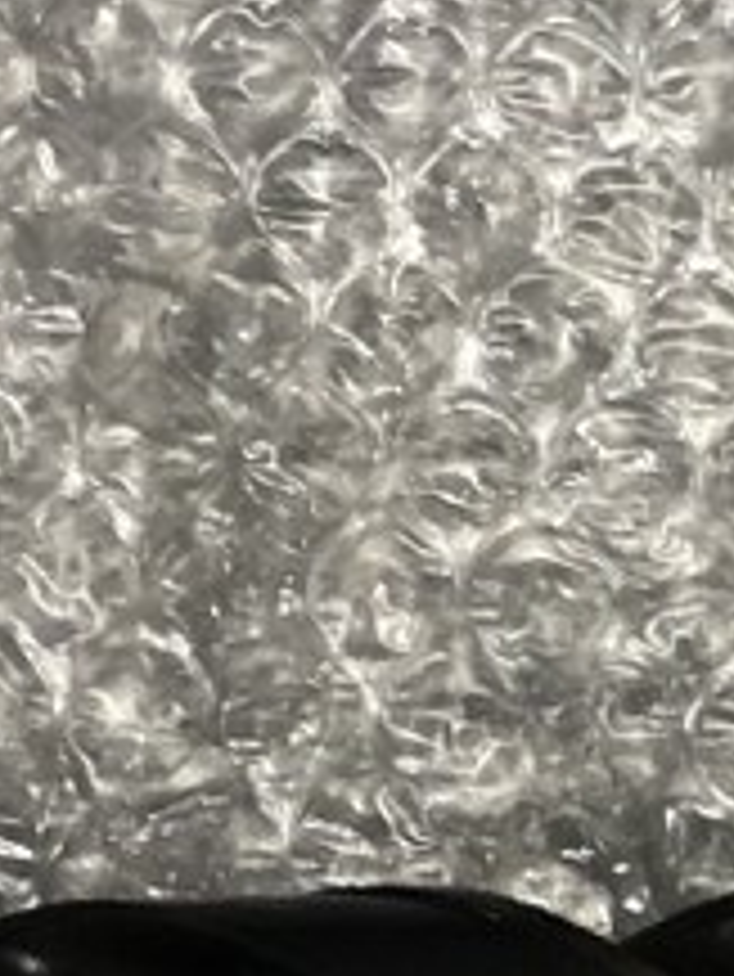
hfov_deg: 8.8
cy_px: 837
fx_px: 4660
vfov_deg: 11.9
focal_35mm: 165
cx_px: 1027
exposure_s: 1/30
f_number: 1.8
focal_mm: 3.99
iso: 32
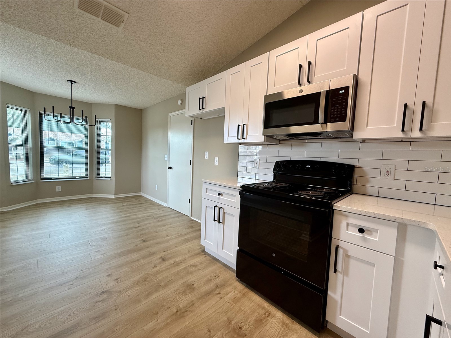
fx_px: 182
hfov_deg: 102.1
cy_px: 169
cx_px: 226
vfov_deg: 85.7
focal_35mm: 14
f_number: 2.2
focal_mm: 2.22
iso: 160
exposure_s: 1/120
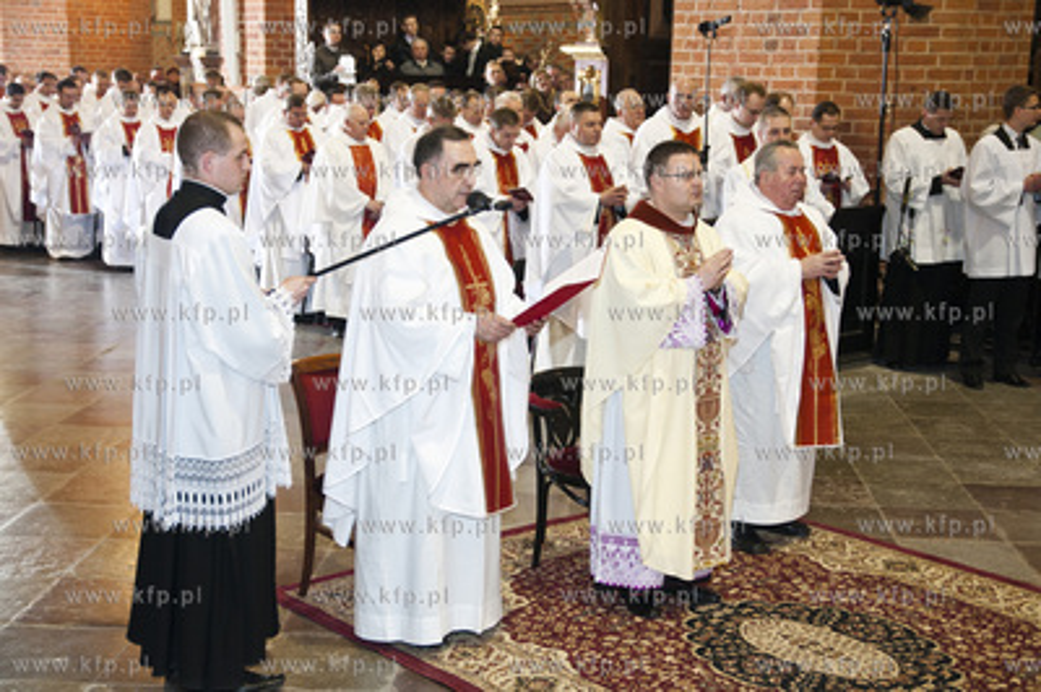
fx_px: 1474
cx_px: 520
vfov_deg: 26.4
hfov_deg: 38.9
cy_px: 346
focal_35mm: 51
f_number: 2.8
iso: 1000
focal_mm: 34
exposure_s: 1/25
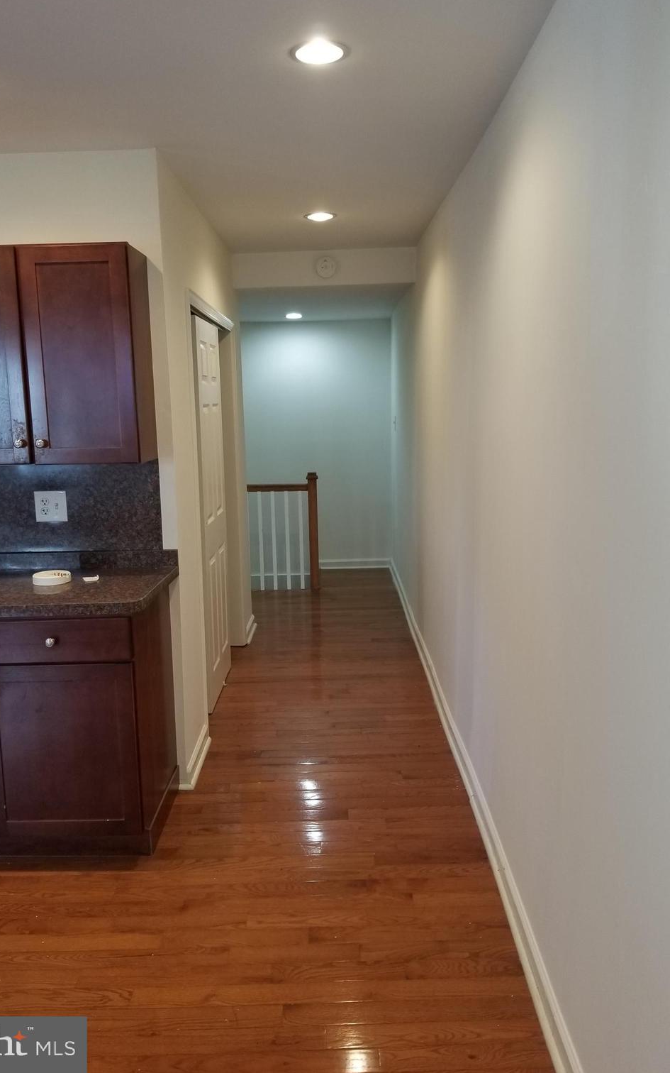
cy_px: 529
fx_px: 818
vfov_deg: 66.5
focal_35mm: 28
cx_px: 318
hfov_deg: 44.5
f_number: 1.7
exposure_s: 1/30
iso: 100
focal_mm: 4.3
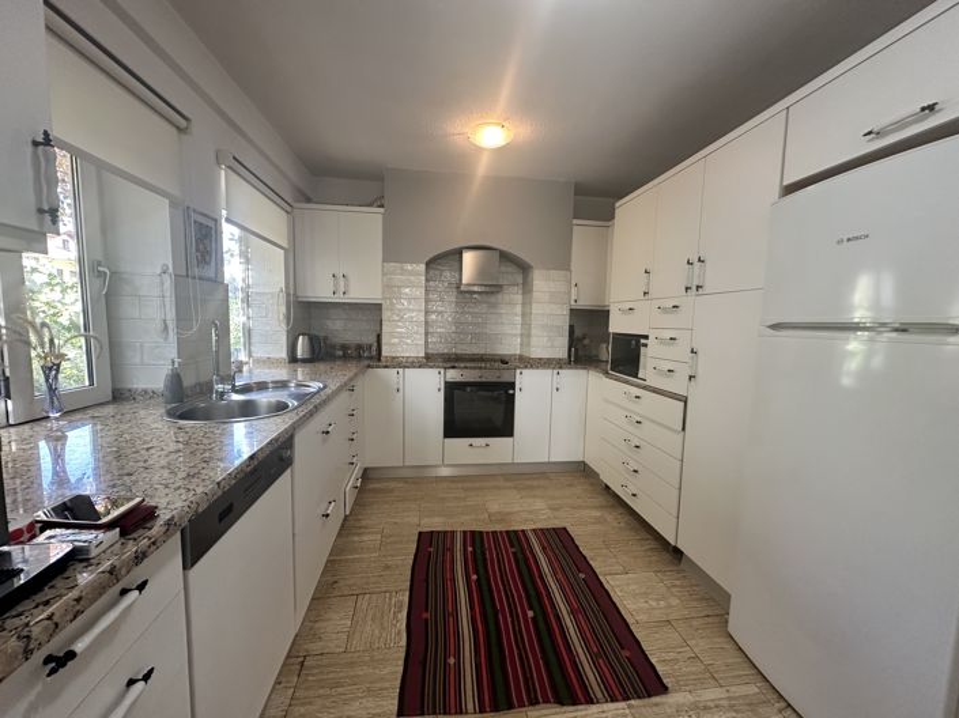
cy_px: 359
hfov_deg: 102.1
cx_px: 480
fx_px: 388
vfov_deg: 85.6
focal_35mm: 14
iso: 160
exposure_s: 1/50
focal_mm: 2.22
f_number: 2.2
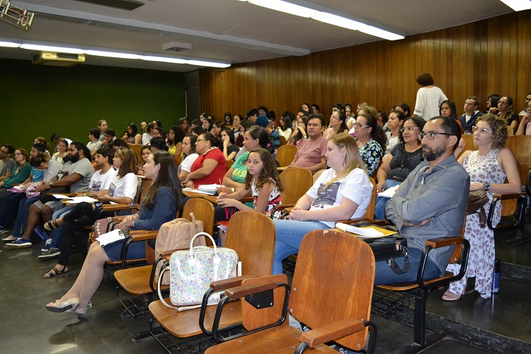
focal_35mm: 27
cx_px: 266
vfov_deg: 47.9
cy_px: 177
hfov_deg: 67.4
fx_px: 398
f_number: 3.5
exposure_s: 1/60
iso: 2000
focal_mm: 18
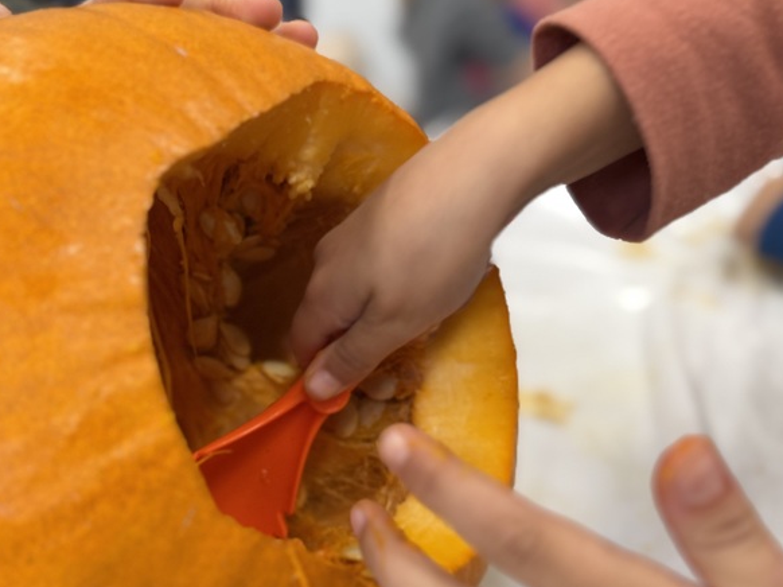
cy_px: 397
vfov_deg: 42.3
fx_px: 746
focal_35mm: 33
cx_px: 264
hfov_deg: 54.3
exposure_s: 1/60
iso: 160
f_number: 1.78
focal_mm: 6.76
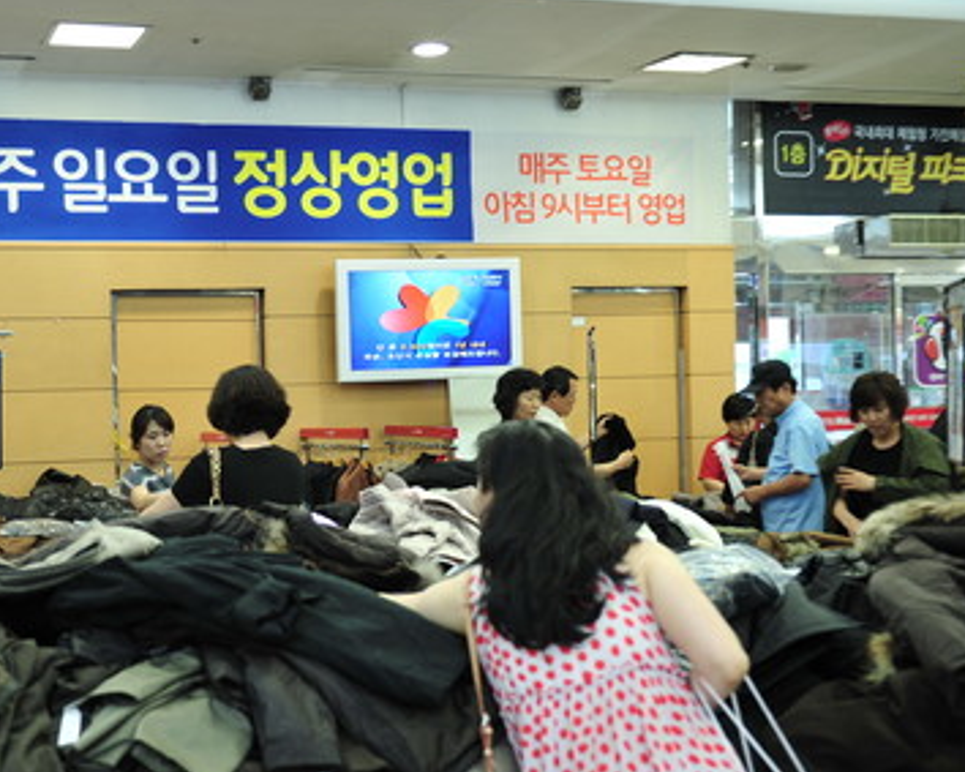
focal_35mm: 54
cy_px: 421
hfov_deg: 34.3
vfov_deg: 28.1
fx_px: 1542
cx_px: 286
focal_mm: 34
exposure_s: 1/125
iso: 800
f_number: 2.8
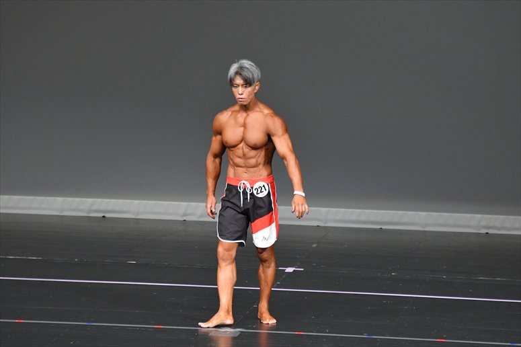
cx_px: 260
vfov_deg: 4.4
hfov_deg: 6.5
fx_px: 4557
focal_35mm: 315
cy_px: 174
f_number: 5.6
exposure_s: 1/400
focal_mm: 210
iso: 5000
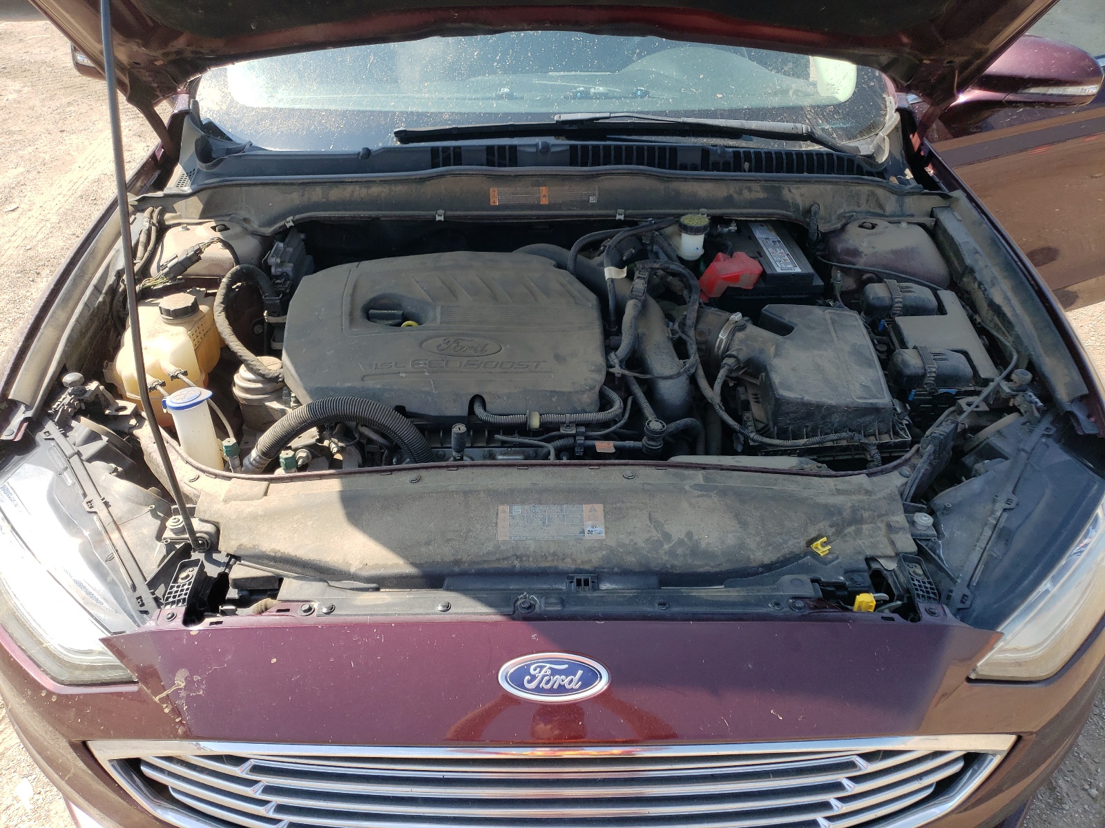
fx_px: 830
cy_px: 414
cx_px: 552
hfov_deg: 67.3
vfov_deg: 53.1
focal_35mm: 26
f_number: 1.5
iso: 50
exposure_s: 1/1111
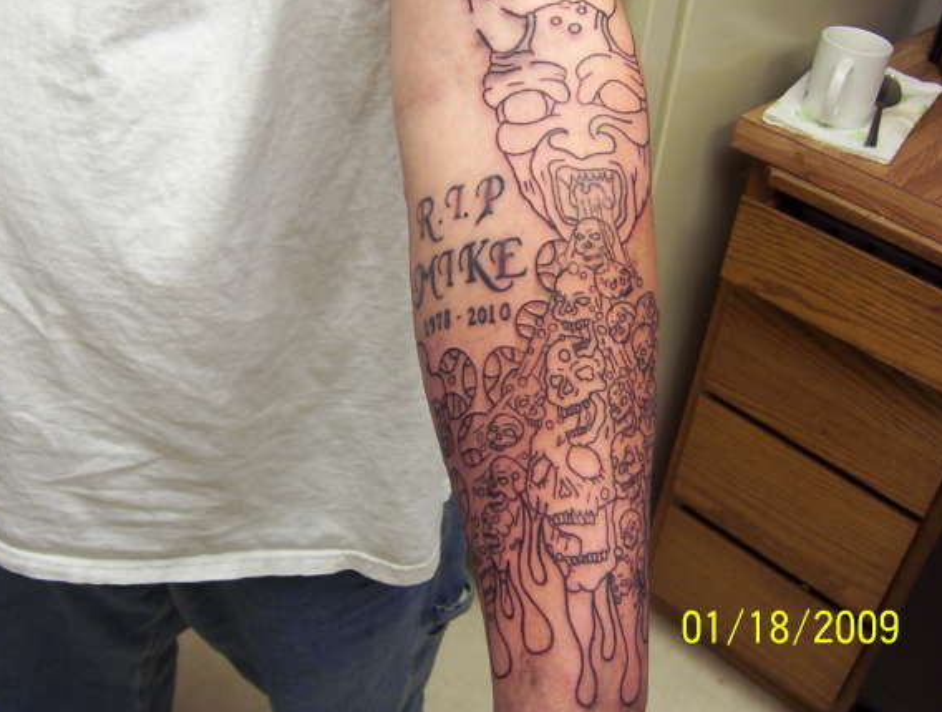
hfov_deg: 48.9
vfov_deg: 37.9
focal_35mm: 38
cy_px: 344
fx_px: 1037
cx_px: 451
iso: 100
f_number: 2.76
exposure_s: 1/32.1
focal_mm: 5.54
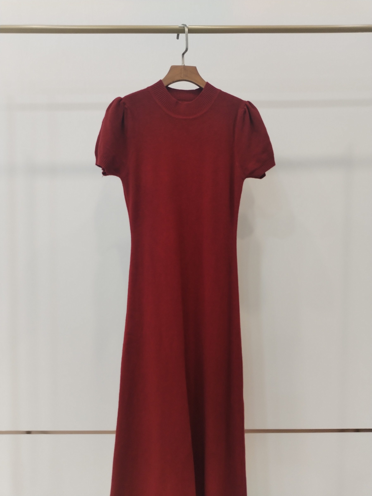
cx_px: 186
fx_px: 416
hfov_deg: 48.2
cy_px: 248
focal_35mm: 29
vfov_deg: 61.7
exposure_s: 1/50
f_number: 1.8
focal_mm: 4.75
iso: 284
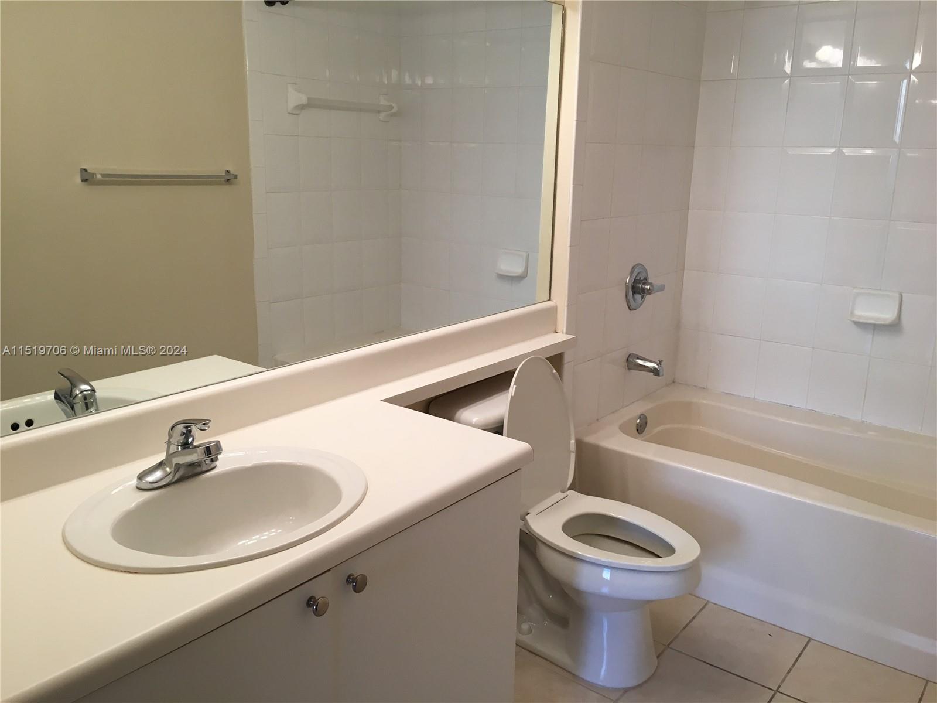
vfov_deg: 48.2
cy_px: 352
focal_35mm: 29
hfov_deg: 61.7
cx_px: 468
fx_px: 785
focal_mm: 4.15
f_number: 2.2
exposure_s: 1/40
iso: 32
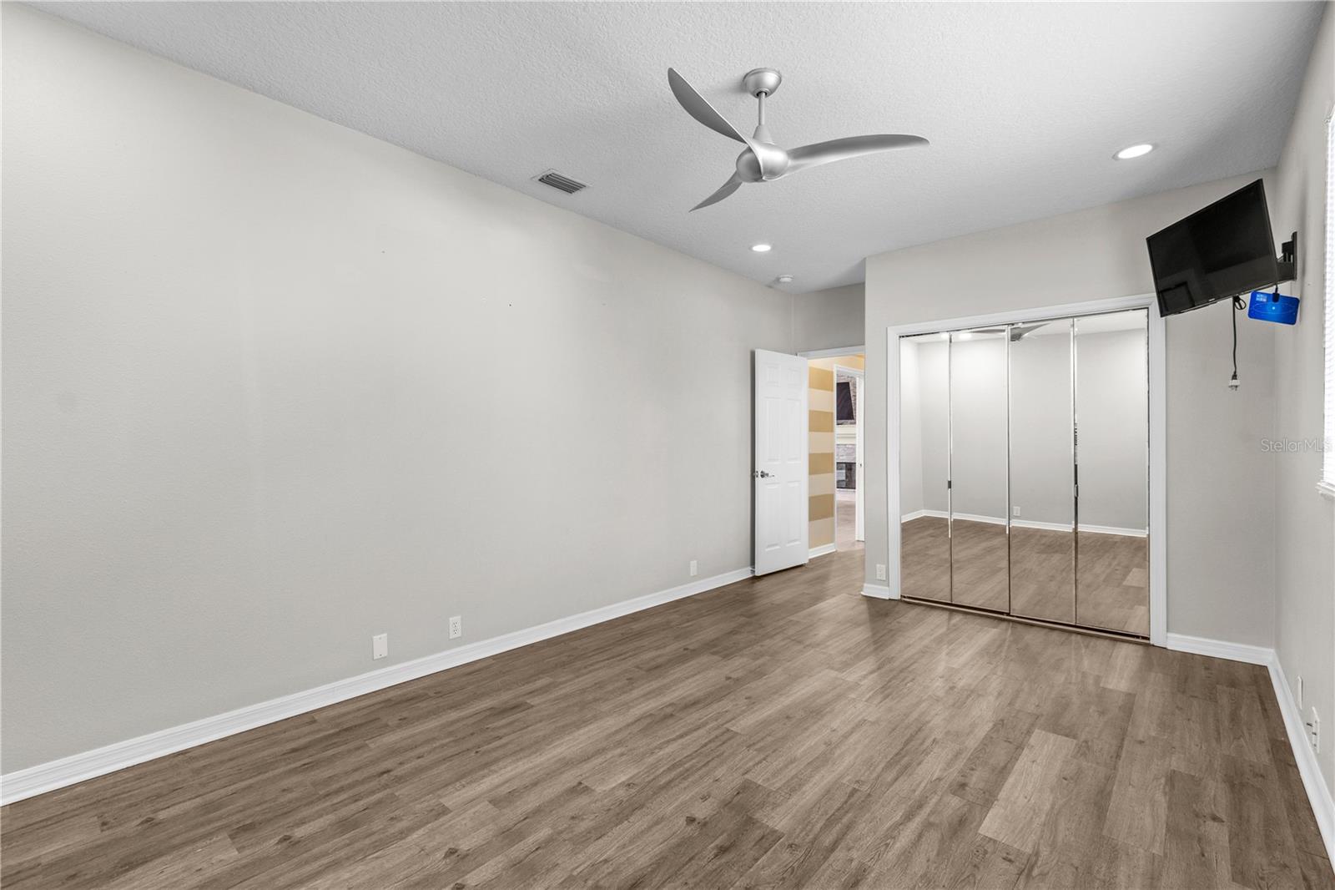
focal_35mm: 15
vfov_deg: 77.3
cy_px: 445
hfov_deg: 100.4
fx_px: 556
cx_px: 668
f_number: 7.1
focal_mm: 10
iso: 100
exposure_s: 1/1.25
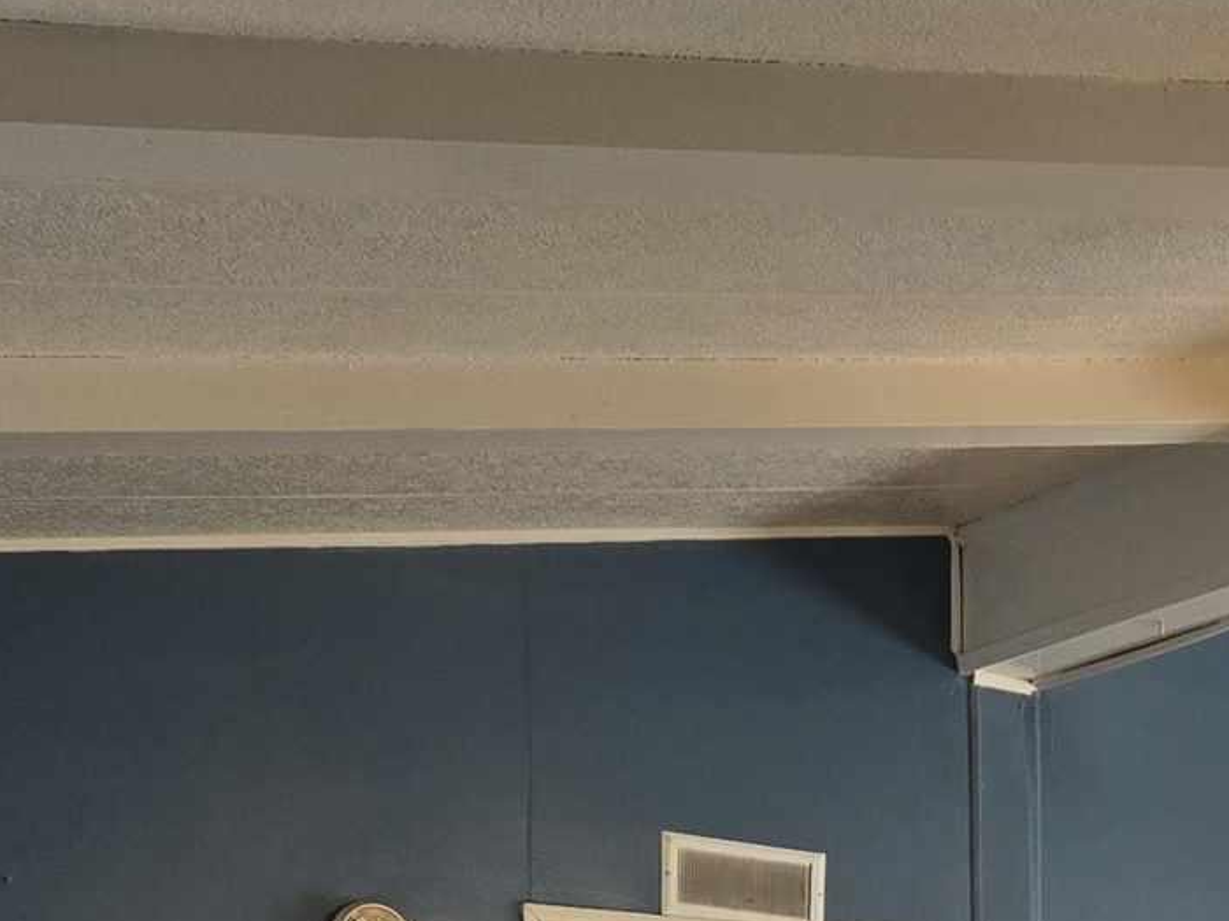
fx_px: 3586
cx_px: 1361
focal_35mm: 101
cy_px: 1719
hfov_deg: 18.7
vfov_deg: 13.1
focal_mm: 5.4
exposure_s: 1/120
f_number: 1.8
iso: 64
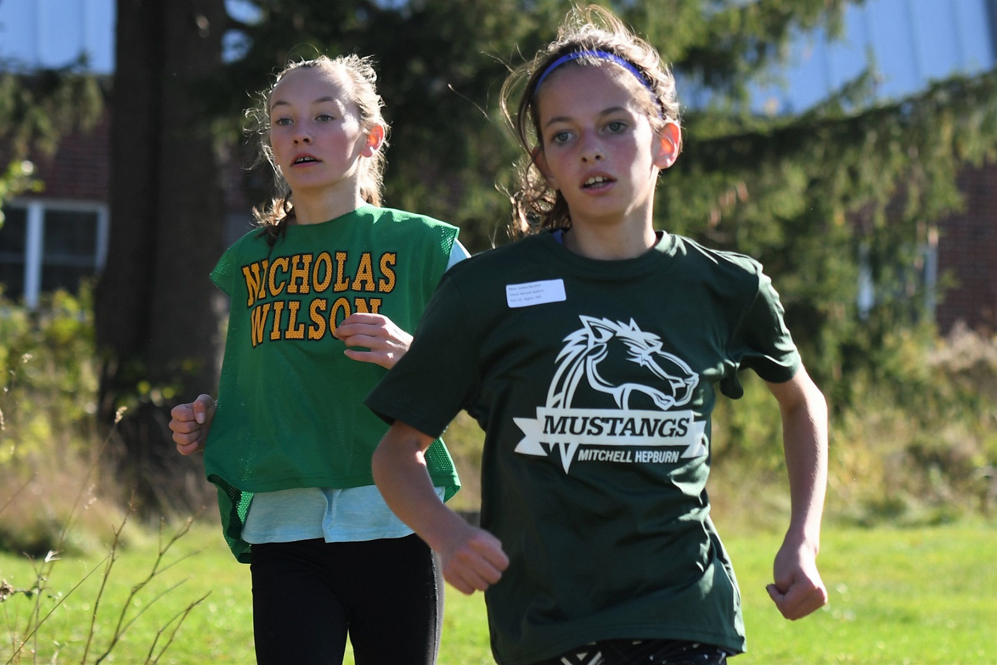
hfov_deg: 19.5
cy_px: 332
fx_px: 2909
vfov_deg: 13.0
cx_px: 498
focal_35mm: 105
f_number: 4
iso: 220
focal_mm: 70
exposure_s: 1/1000
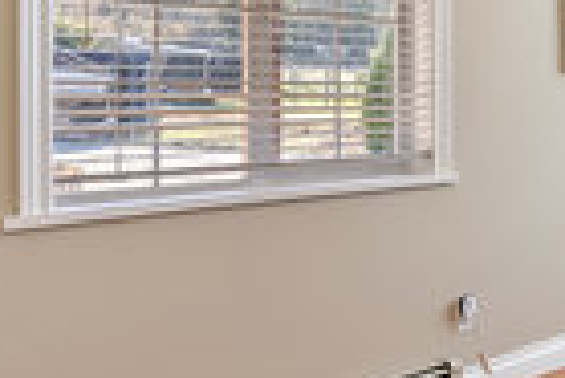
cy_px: 98
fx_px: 786
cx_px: 693
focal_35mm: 50
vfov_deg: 26.7
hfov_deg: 32.2
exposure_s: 1/8
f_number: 7.1
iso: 400
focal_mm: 16
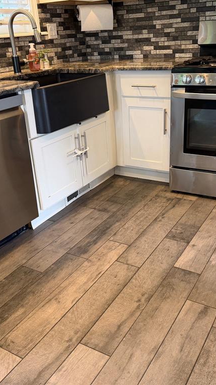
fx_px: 357
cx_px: 117
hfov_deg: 33.7
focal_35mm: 35
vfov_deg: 56.6
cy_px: 192
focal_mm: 6.76
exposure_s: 1/60
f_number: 1.78
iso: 250
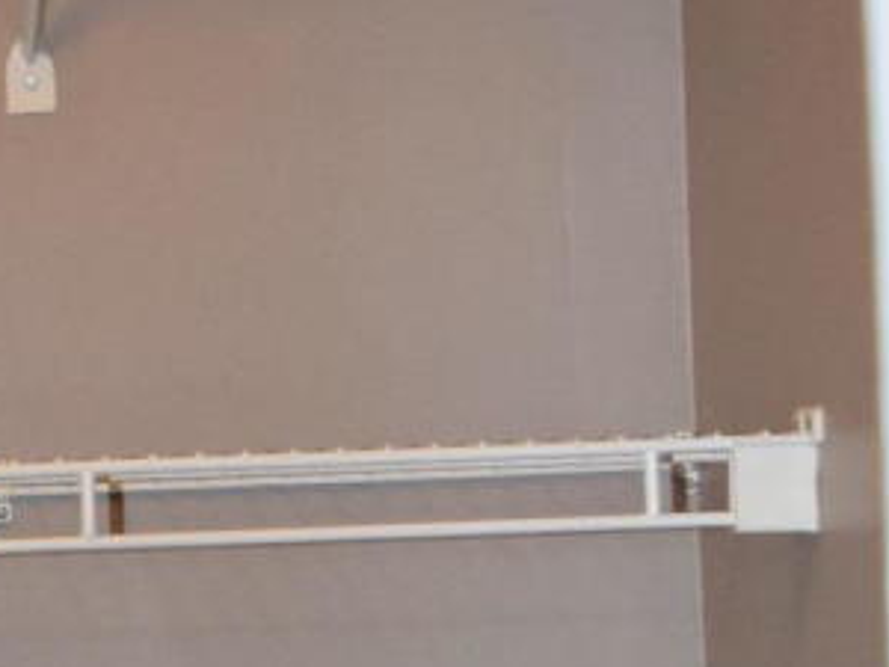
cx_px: -769
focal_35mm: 173
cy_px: 803
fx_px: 4443
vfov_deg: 8.5
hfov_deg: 10.6
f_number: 3.5
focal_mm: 18
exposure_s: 1/60
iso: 1100
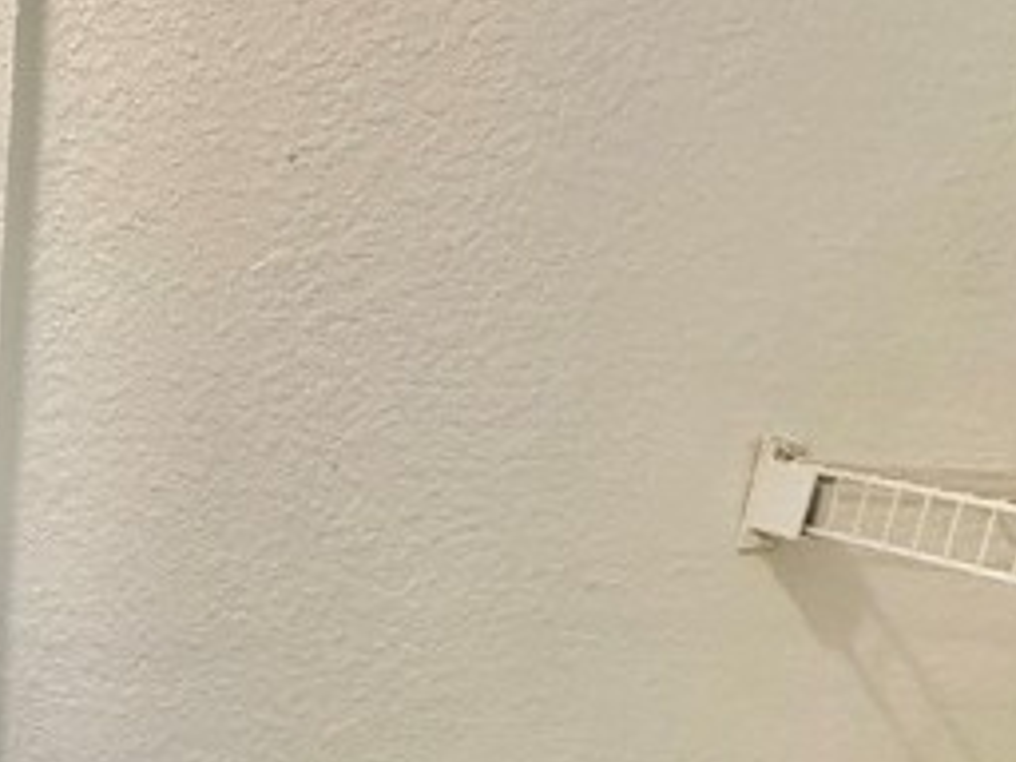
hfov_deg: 27.6
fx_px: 1644
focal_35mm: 56
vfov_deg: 24.8
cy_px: 778
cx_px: -357
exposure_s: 1/120
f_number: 2.2
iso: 250
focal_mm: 2.22
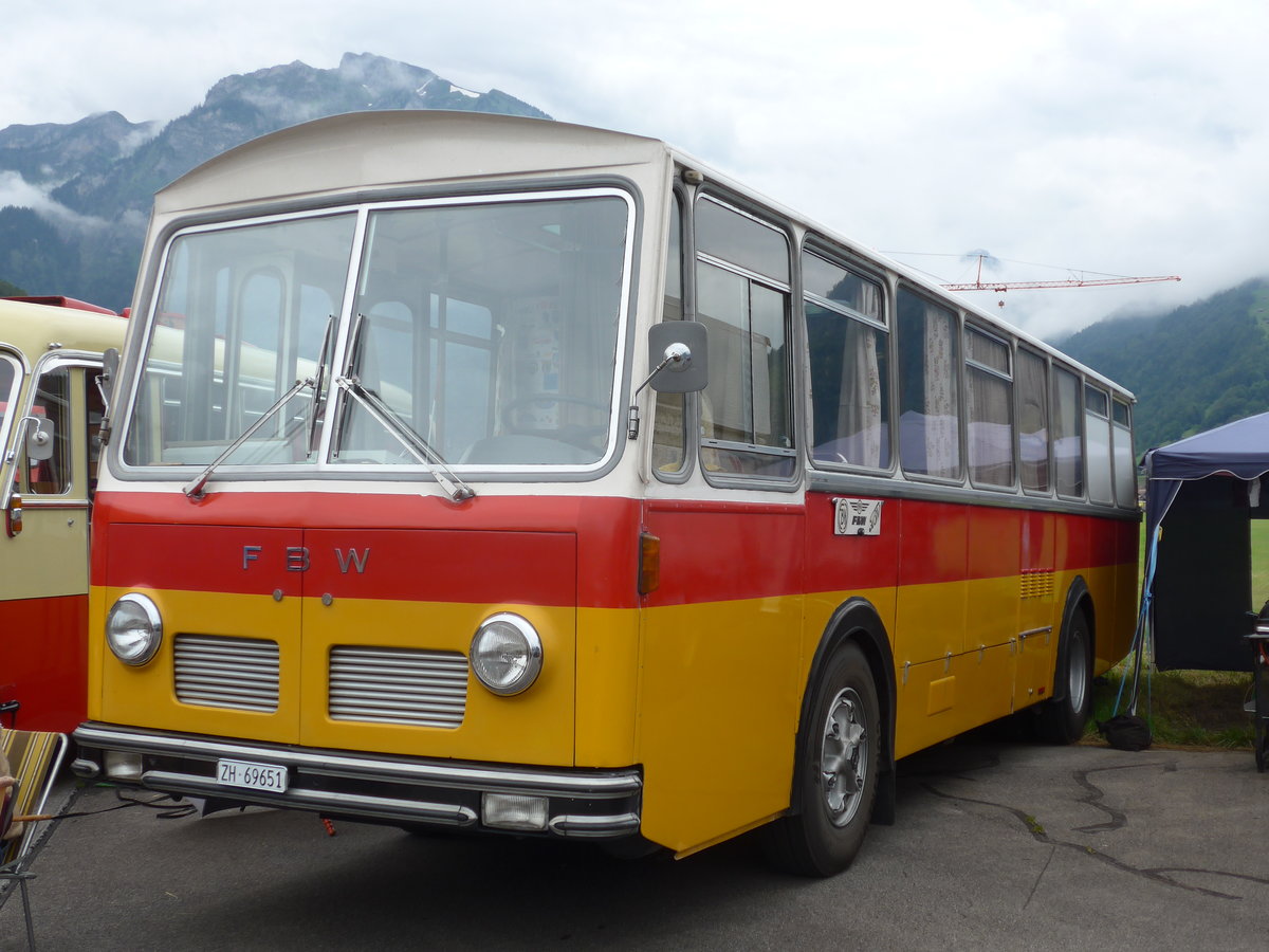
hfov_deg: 42.9
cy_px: 476
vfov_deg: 32.9
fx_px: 1613
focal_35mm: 44
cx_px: 634
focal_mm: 9
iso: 80
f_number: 2.8
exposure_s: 1/500
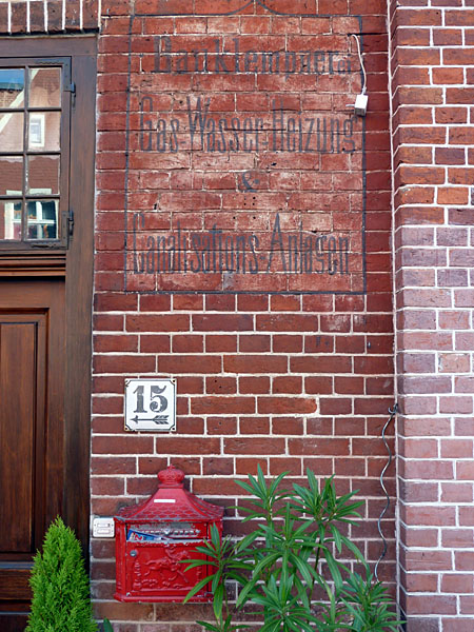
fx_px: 639
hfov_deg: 40.7
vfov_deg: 52.6
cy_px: 316
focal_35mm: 35
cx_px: 237
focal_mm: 5.7
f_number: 3.5
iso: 80
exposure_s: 1/50
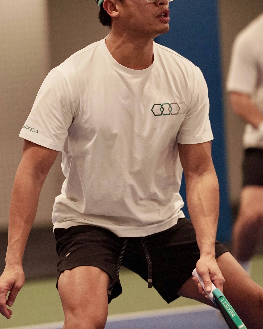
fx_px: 2033
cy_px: 121
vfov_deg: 9.2
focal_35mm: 209
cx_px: 103
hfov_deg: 7.4
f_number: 1.2
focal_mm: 75
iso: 800
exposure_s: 1/2500
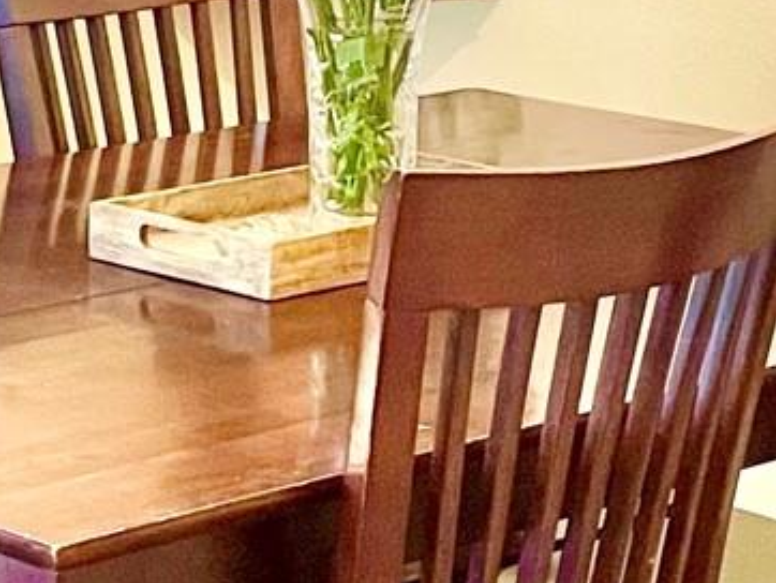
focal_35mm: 147
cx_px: -114
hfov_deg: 13.1
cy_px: 146
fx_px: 3298
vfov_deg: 10.1
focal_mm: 4.2
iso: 400
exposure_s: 1/60
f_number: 1.6
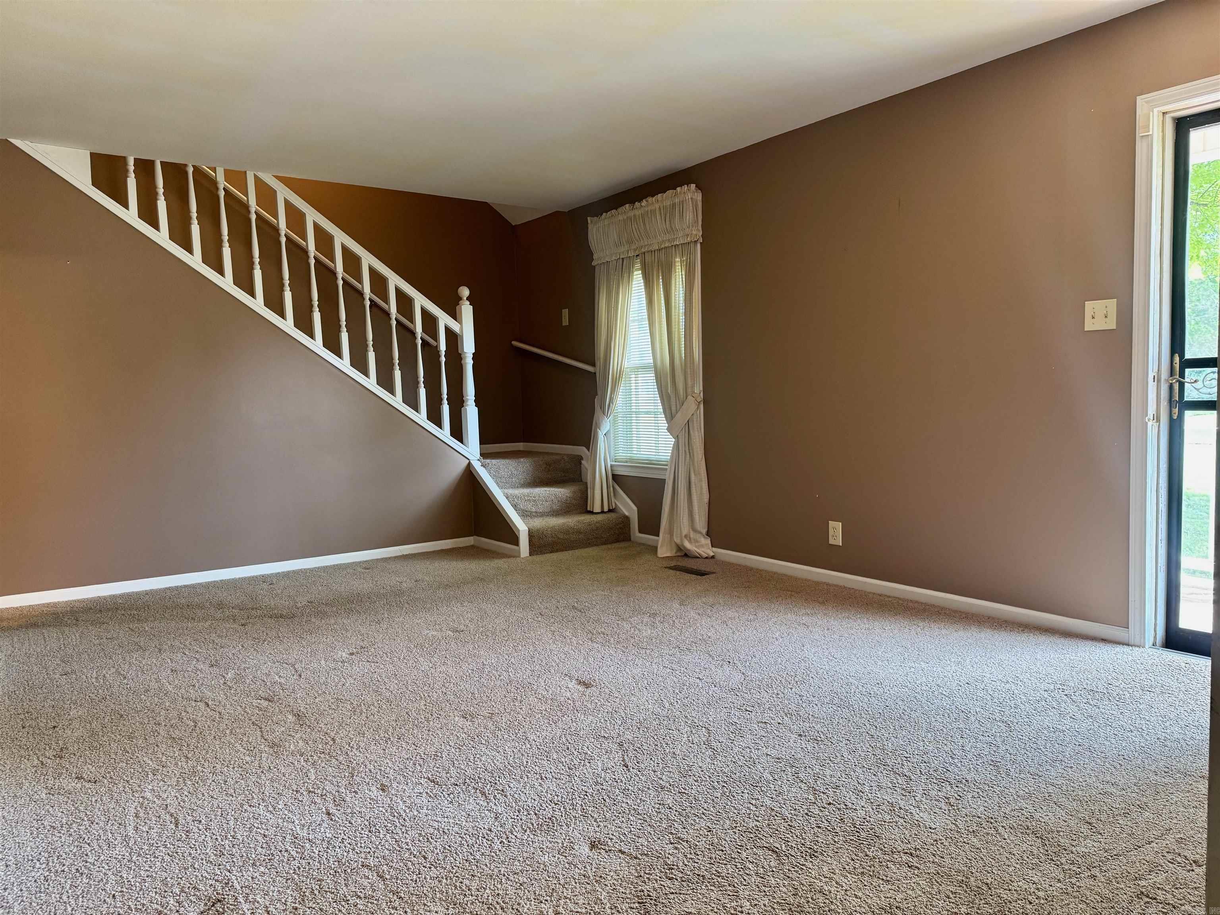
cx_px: 610
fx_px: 846
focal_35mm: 24
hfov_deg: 71.6
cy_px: 458
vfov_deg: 56.8
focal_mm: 6.76
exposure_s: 1/61
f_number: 1.78
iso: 200
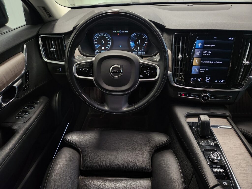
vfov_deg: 58.9
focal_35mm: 23
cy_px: 94
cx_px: 126
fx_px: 167
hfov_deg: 73.9
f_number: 1.8
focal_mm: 5.4
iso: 500
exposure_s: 1/100
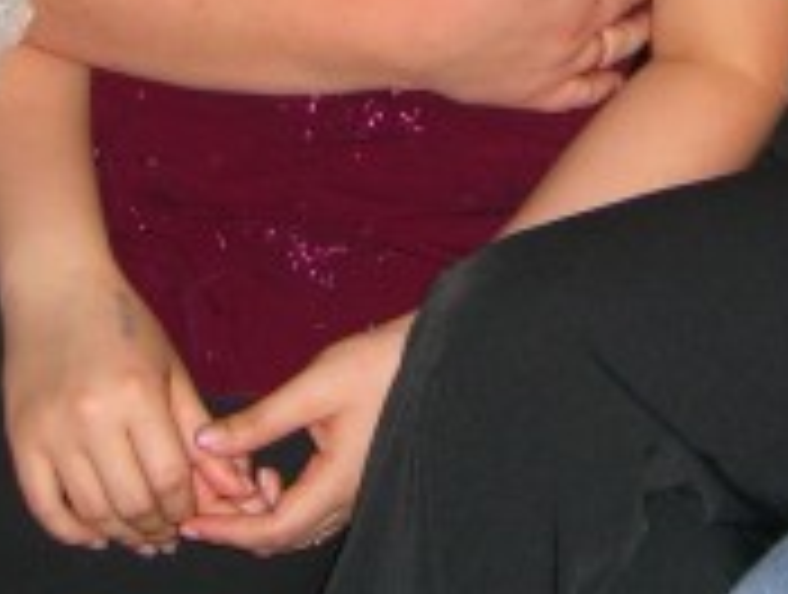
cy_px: -328
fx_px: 2965
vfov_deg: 11.0
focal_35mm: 130
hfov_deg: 15.0
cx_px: 684
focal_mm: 7.9
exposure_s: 1/60
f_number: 2.8
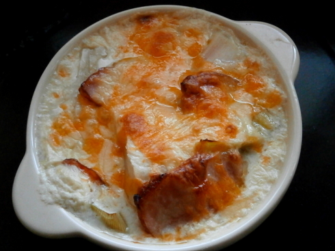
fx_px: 464
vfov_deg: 30.2
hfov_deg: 39.7
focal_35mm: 48
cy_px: 127
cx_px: 165
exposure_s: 1/50
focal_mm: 8.3
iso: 800
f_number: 3.4
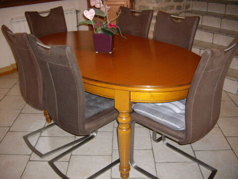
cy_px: 90
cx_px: 119
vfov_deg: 37.7
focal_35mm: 38
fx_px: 261
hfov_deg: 49.0
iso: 400
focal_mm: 7.9
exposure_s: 1/40
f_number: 2.8
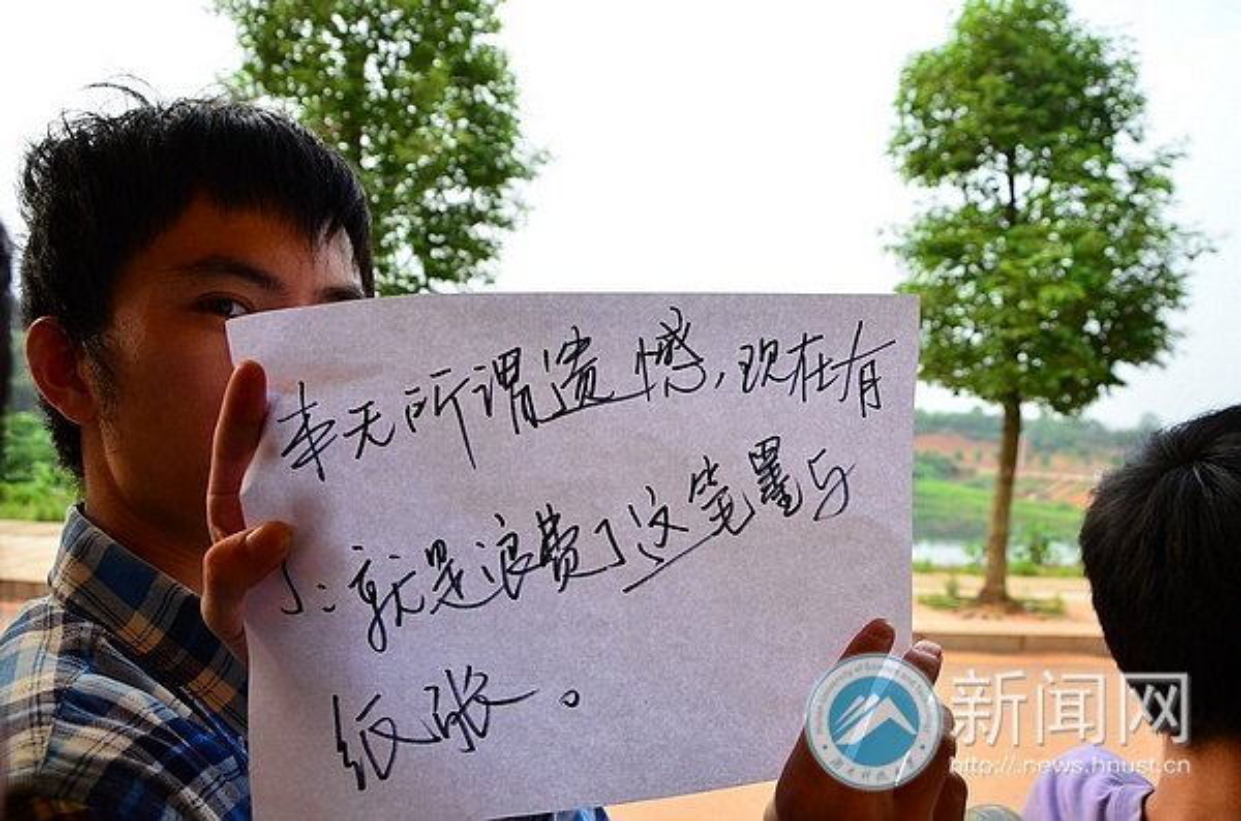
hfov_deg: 67.5
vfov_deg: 47.7
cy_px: 410
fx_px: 929
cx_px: 620
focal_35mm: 27
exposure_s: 1/320
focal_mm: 18
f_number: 6.3
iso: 1000
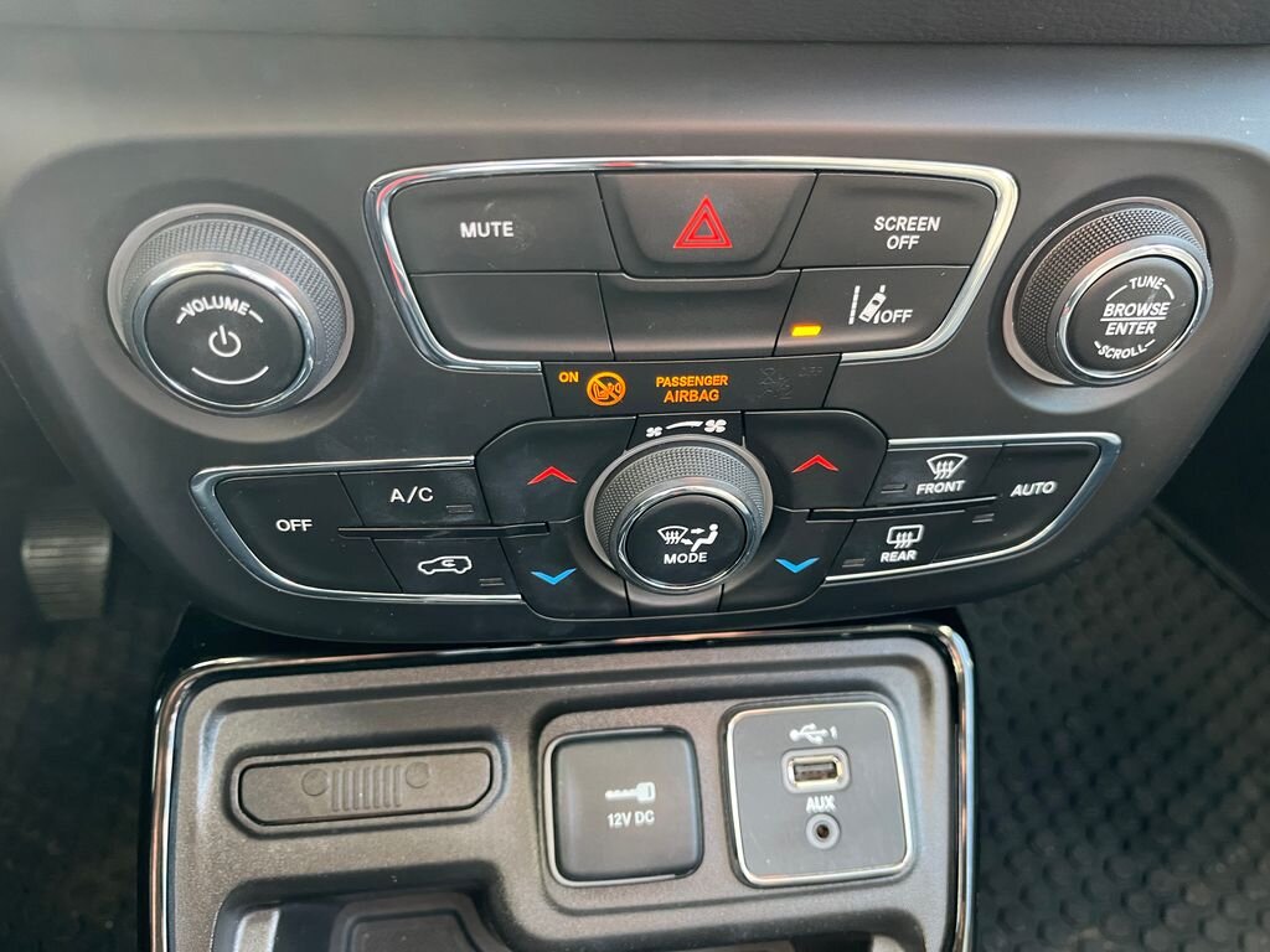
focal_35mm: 26
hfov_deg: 67.3
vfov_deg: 53.1
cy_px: 476
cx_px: 635
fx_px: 954
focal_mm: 5.1
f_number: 1.6
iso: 200
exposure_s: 1/57
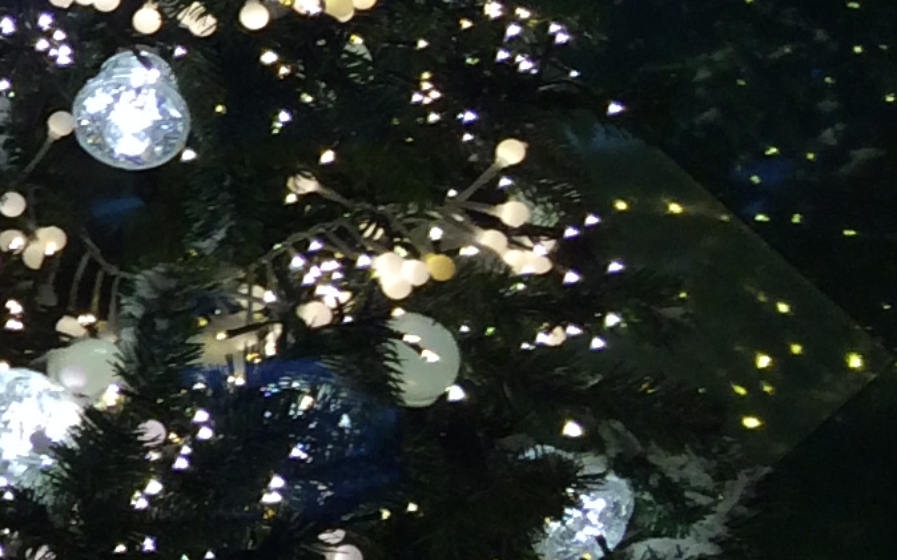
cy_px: -109
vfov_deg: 8.4
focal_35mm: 154
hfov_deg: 11.3
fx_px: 3764
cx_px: -1271
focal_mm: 4.12
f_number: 2.2
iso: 64
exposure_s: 1/100
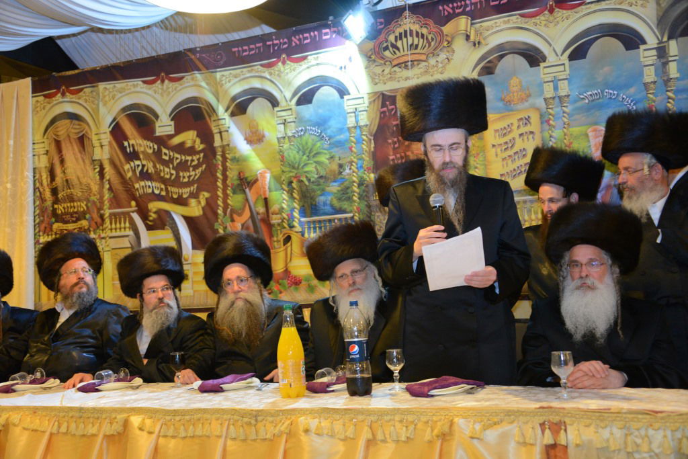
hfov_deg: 46.4
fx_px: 803
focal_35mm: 42
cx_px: 344
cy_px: 230
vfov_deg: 31.9
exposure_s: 1/60
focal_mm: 42
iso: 3200
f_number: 4.5
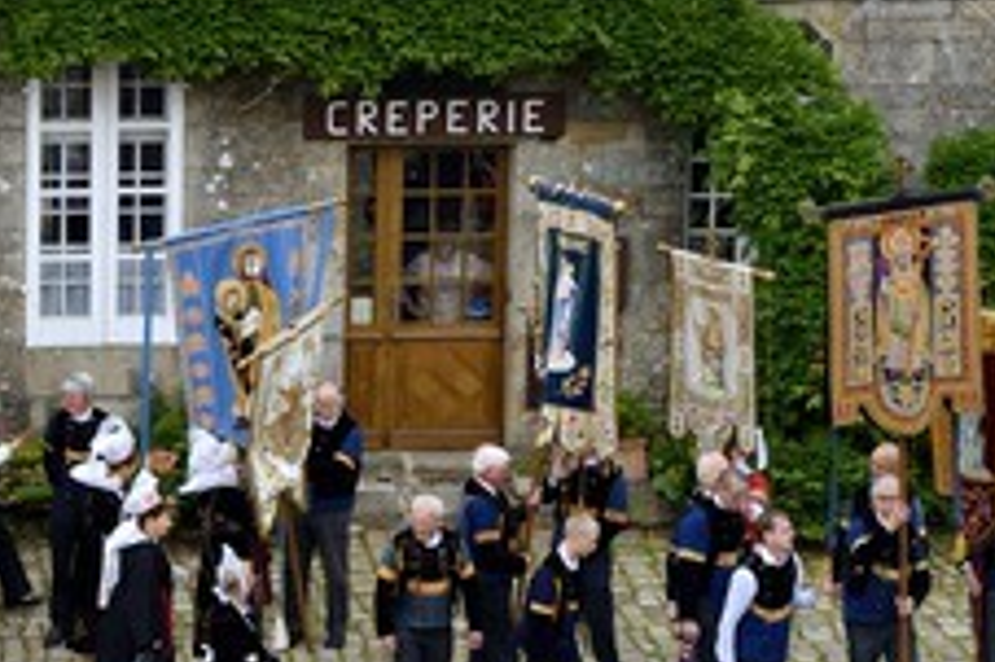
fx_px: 6656
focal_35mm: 241
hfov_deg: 8.5
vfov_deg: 5.7
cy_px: 281
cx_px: 245
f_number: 9
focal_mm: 130
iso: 400
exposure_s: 1/250
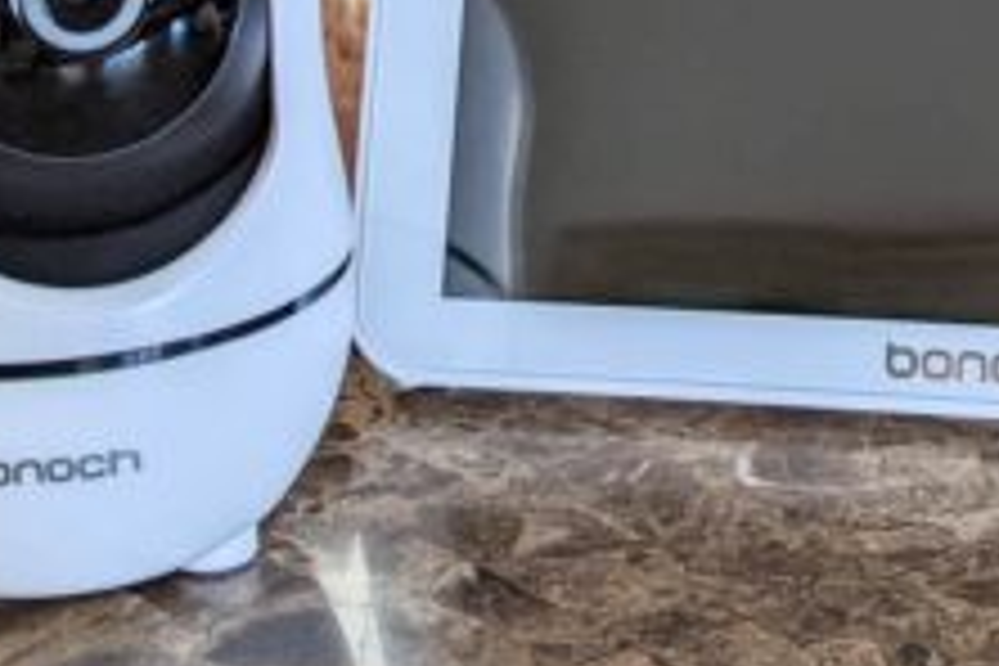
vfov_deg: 13.1
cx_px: 680
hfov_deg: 20.1
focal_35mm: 101
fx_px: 2803
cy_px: -166
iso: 47
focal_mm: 4.44
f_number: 1.8
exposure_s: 1/46.9
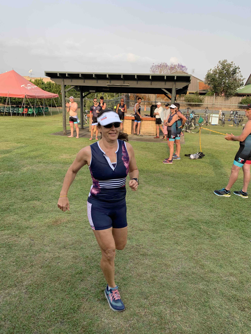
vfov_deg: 67.3
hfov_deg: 53.1
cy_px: 167
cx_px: 126
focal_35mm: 26
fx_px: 251
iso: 25
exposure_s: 1/864
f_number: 1.8
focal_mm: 4.25
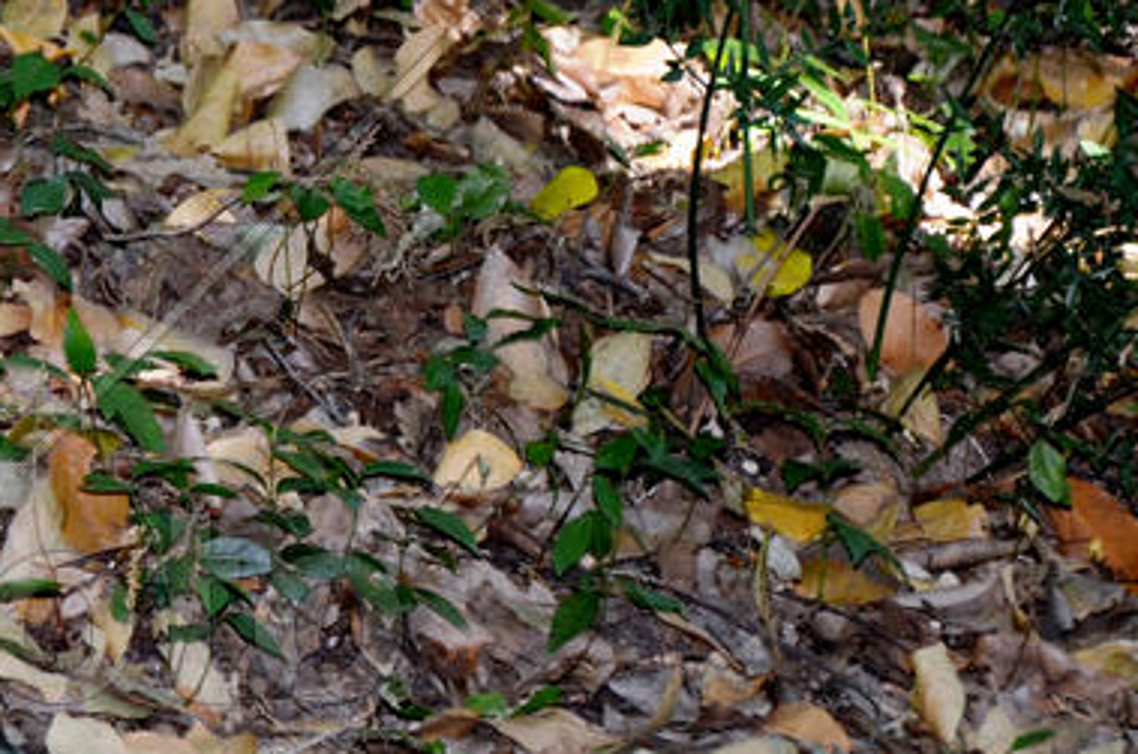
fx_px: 11487
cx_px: -141
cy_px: 628
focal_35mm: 364
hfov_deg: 5.6
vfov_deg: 3.8
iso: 200
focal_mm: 105
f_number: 5.6
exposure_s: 1/30
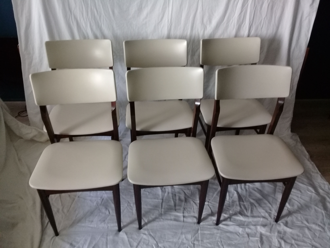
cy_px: 124
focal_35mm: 31
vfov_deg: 45.4
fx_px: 296
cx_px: 165
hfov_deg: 58.4
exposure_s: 1/33
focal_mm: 3.3
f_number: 2.2
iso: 160
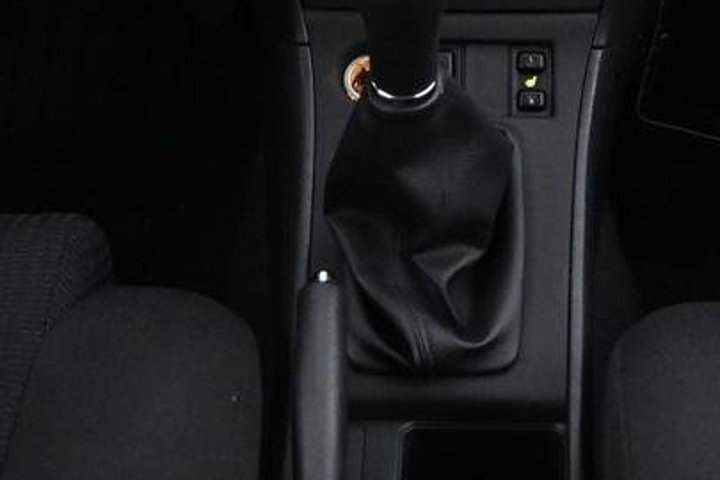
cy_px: -201
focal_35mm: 96
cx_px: 459
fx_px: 1920
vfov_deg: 13.6
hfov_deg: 21.2
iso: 3200
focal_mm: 16
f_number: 3.5
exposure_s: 1/25
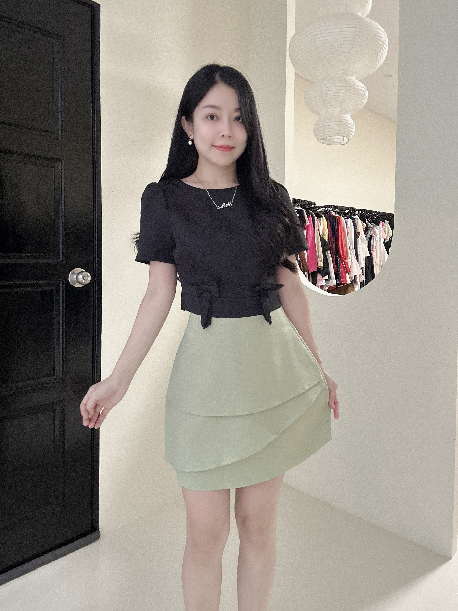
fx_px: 406
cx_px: 229
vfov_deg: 73.9
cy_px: 306
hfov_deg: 58.9
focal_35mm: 23
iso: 320
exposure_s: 1/50
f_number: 1.9
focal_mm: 2.69
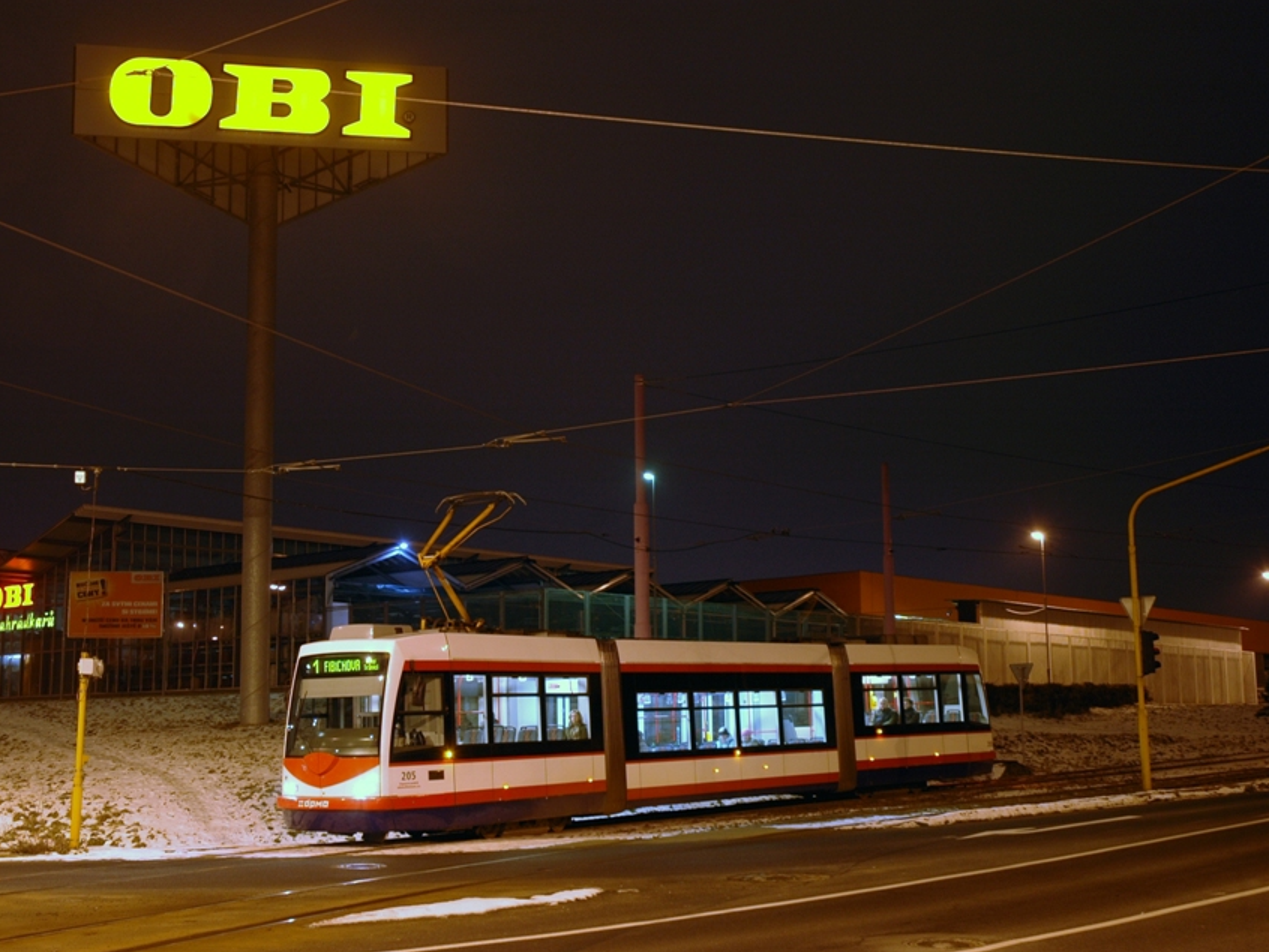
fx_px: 1744
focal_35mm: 48
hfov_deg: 40.0
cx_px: 589
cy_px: 474
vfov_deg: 30.6
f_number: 5
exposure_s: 2
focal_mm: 29
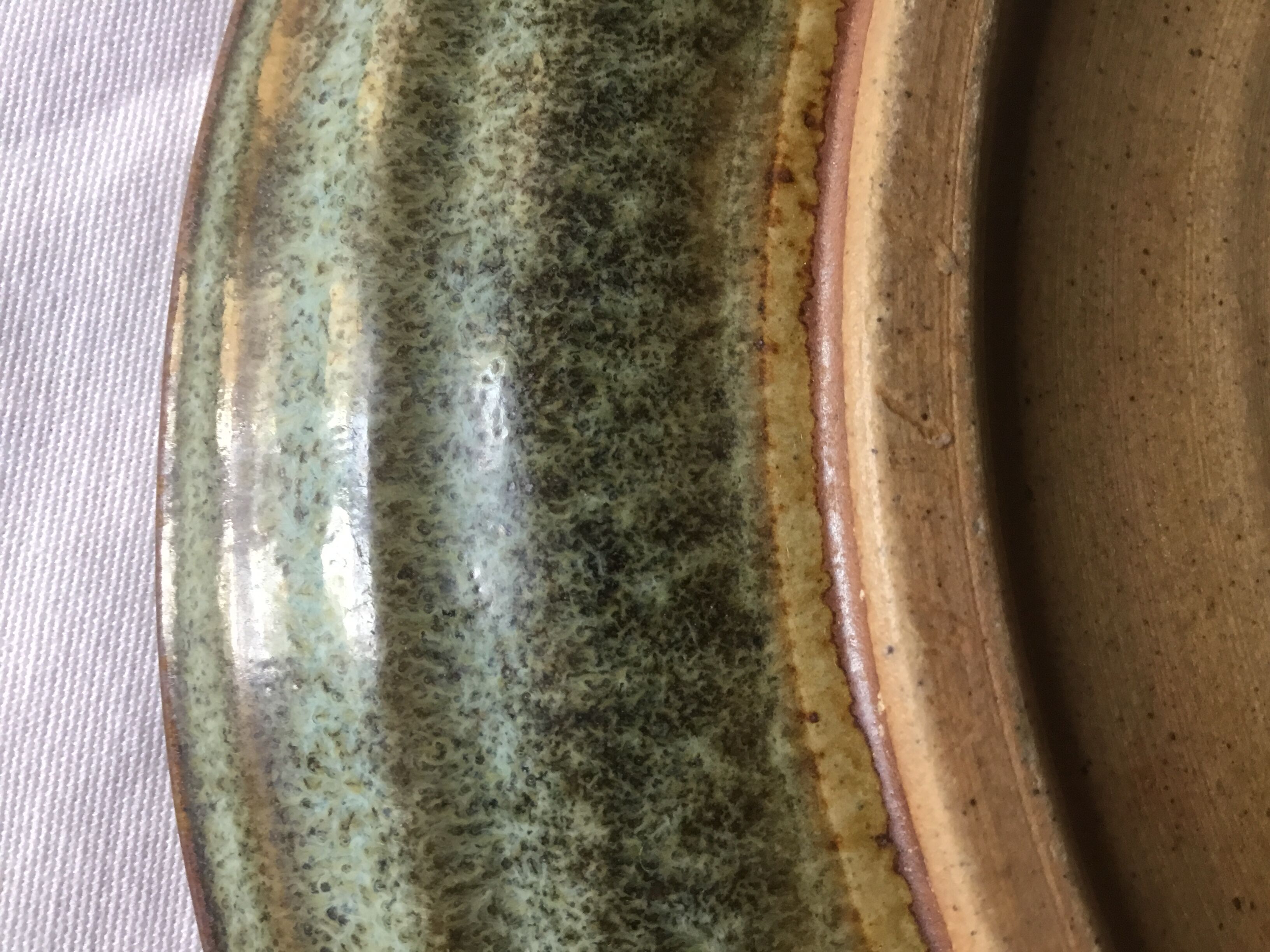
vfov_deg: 45.4
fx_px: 1137
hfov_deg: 58.4
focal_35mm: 31
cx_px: 635
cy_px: 476
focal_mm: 3.3
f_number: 2.4
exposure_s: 1/33
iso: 100
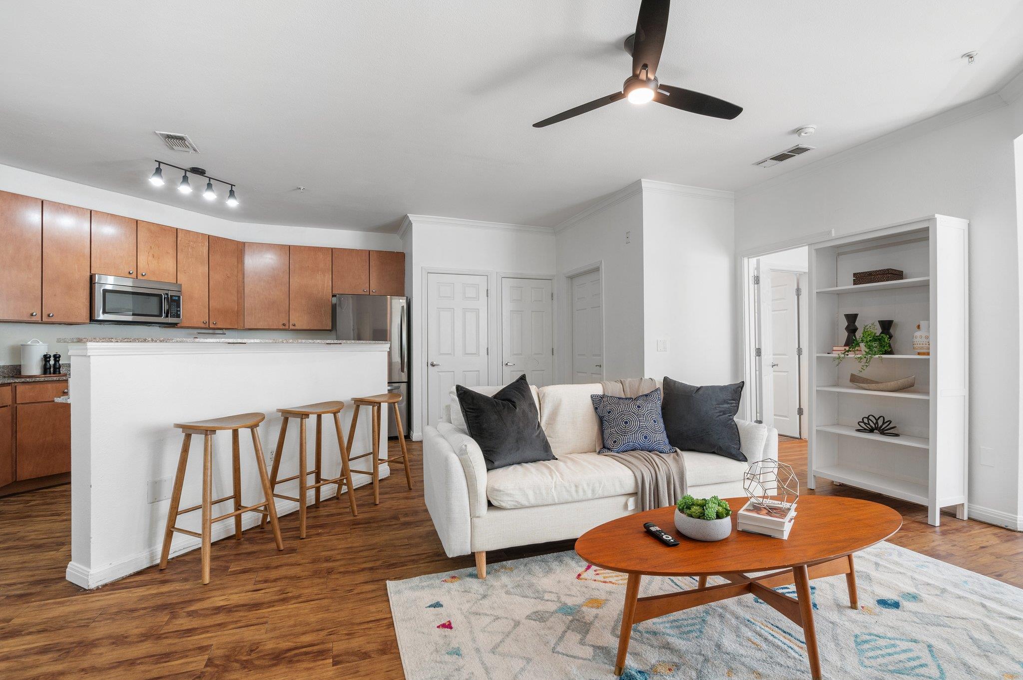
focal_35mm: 16
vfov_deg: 73.7
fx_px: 454
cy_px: 340
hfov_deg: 96.8
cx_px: 512
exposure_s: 1.3
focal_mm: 16
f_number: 13
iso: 500
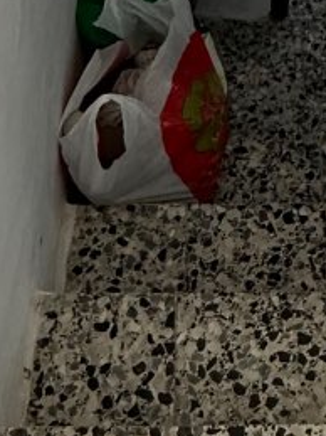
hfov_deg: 18.1
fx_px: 1018
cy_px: -54
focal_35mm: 81
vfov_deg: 22.6
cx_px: 239
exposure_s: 1/60
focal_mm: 2.22
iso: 400
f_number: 2.2
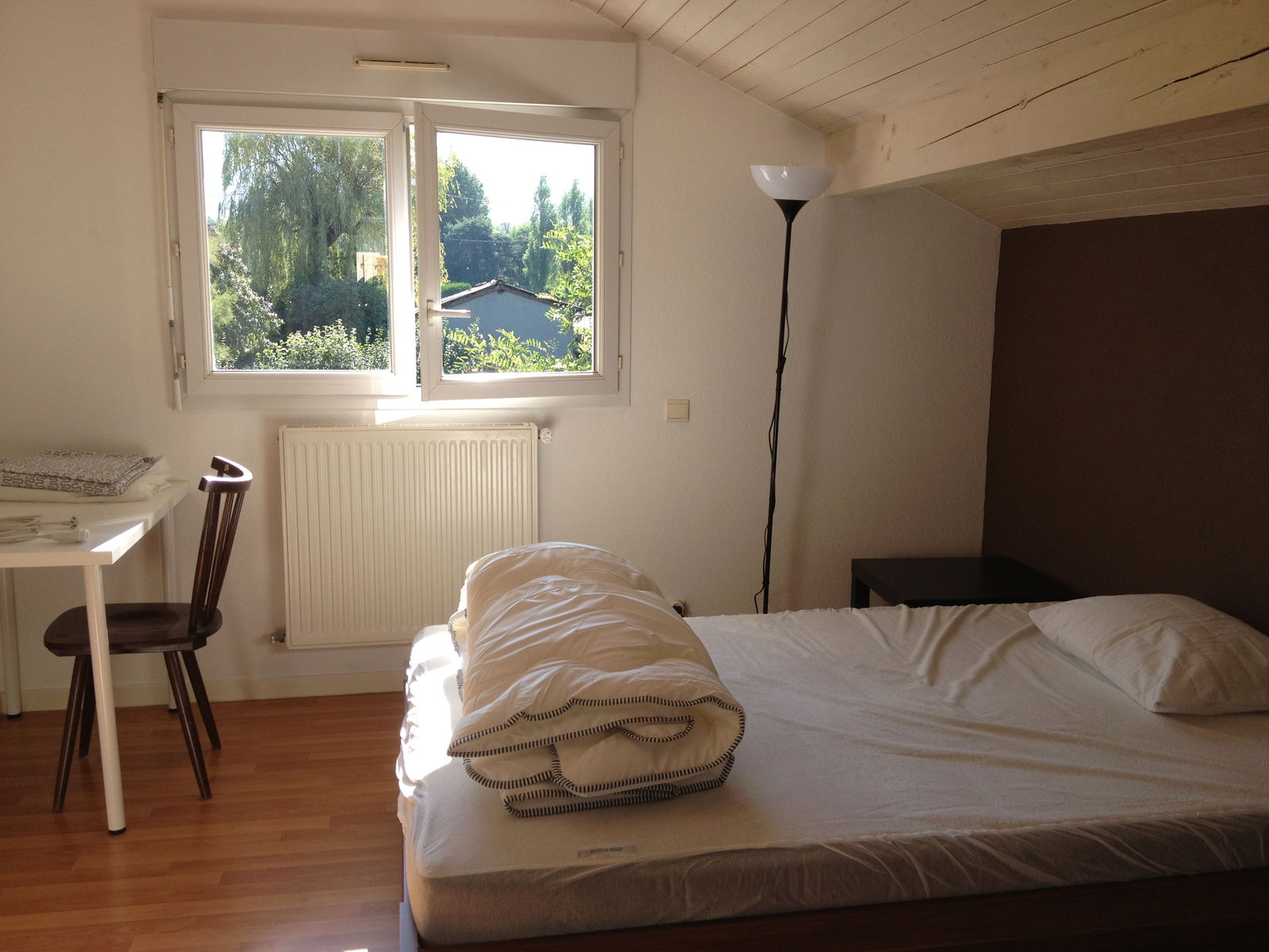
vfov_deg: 40.7
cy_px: 476
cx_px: 634
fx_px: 1283
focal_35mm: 35
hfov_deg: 52.6
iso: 50
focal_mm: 4.28
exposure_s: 1/219
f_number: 2.4
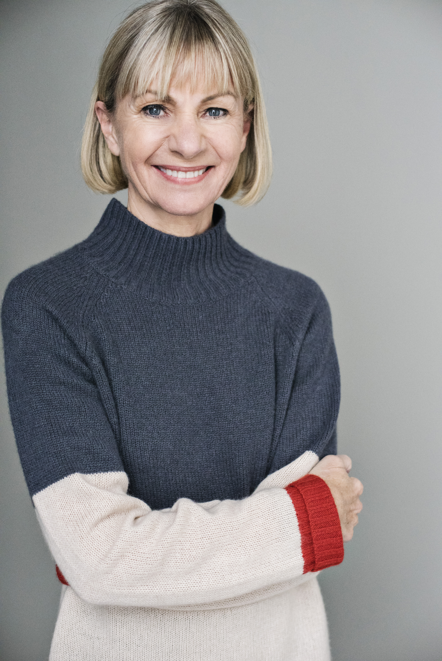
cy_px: 330
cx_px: 221
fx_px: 920
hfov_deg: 27.0
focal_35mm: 50
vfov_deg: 39.6
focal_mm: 50
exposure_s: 1/320
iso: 4000
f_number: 3.5
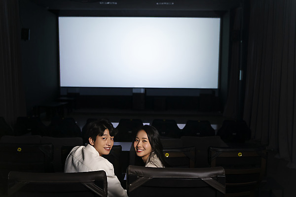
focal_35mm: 36
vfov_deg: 36.9
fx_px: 296
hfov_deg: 53.1
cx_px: 148
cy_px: 98
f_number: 2.8
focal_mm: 36
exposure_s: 1/50
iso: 1600
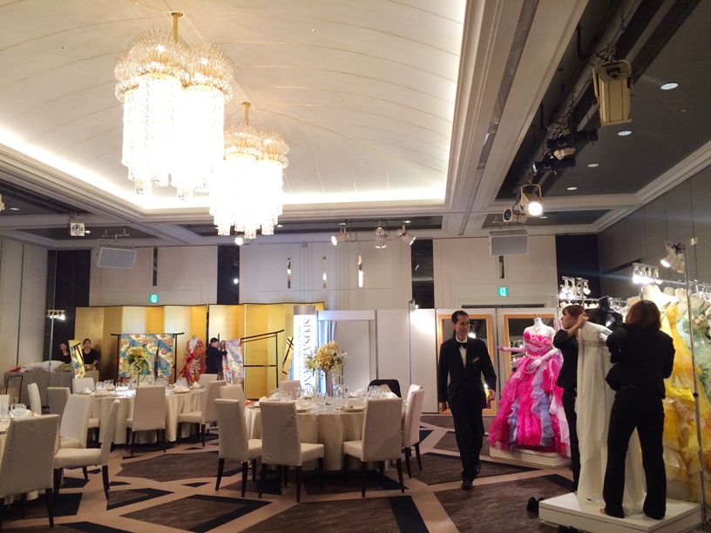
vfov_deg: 48.2
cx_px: 356
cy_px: 266
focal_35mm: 29
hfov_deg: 61.7
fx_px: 596
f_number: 2.2
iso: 40
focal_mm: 4.15
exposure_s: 1/30
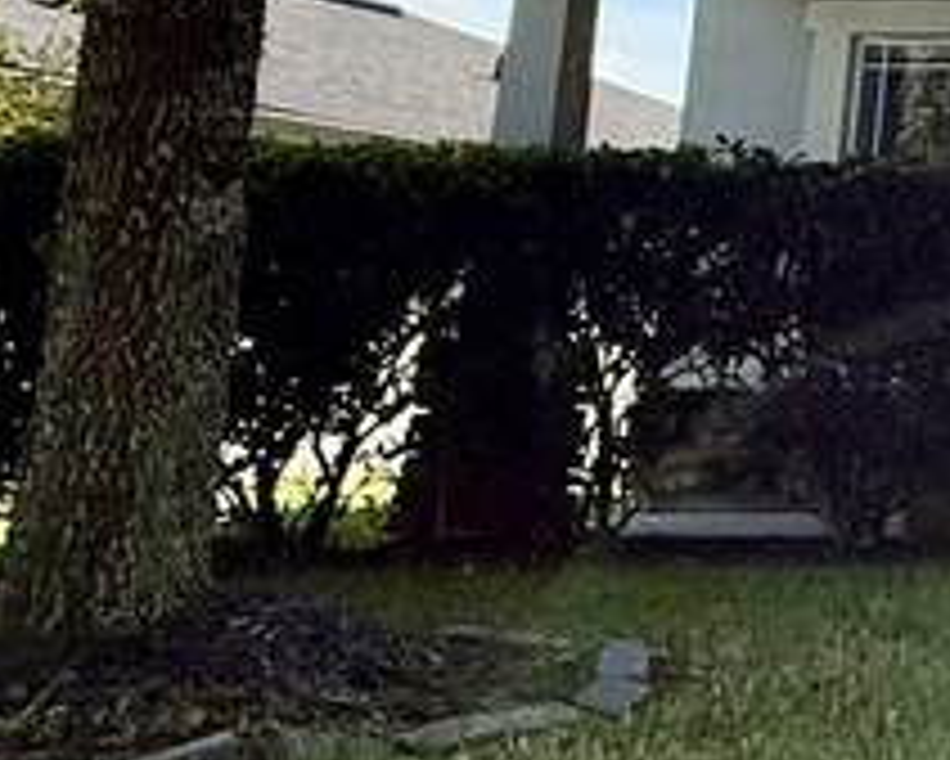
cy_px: -54
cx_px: 1972
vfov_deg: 17.9
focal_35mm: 83
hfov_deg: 16.5
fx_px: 2335
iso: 64
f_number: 2.2
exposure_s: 1/1497
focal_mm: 2.22
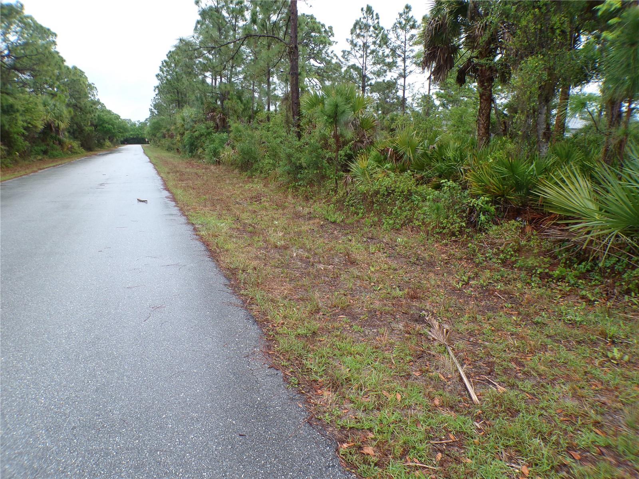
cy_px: 240
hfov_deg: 71.6
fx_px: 443
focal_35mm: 24
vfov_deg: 56.8
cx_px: 320
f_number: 4.4
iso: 100
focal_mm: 4.3
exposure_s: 1/105
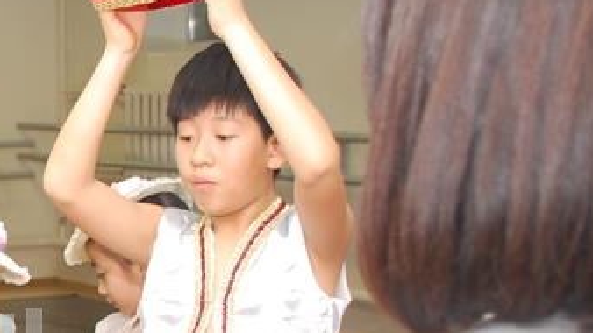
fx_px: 1792
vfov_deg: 10.5
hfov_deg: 17.1
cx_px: -284
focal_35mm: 114
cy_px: 351
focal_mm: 24
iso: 400
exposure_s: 1/60
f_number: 4
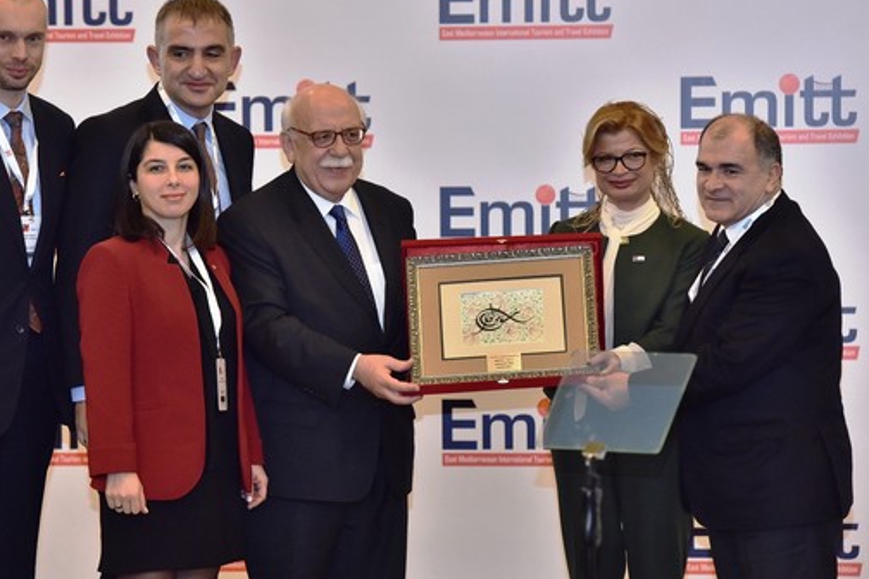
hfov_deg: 10.0
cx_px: 383
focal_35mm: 206
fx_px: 4972
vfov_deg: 6.7
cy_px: 287
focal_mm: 155
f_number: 4
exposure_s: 1/160
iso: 1600
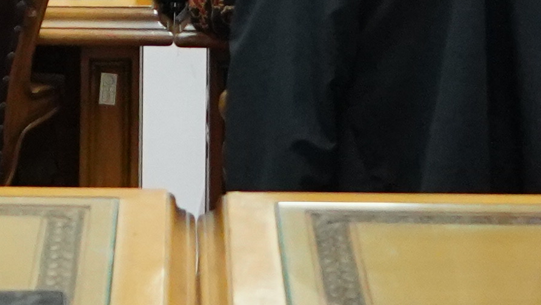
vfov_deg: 5.5
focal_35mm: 204
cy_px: -668
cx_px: 155
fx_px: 2927
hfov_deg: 10.5
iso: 5000
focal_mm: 29
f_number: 4.5
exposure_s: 1/125
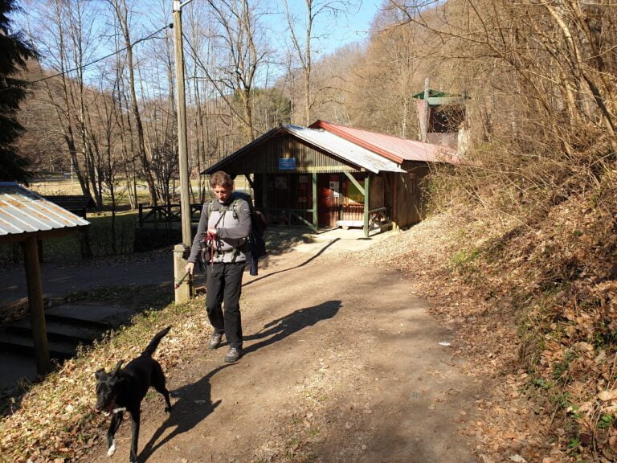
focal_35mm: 26
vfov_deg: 53.1
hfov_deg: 67.3
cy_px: 232
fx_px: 463
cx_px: 308
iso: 50
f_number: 2.4
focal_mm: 4.3
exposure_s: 1/475
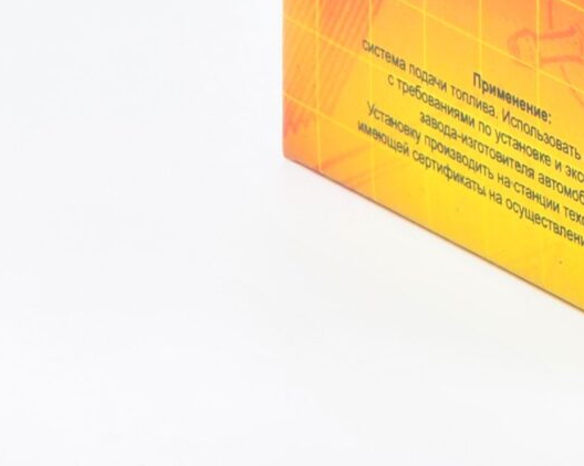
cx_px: 1295
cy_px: -369
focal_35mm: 581
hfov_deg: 3.3
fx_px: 10043
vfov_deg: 2.7
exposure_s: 1/200
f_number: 9
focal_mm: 85
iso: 200
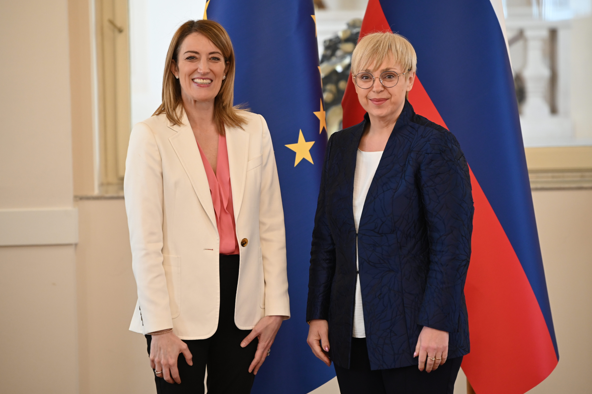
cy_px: 193
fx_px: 2859
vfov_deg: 7.9
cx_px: 294
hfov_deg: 11.8
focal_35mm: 174
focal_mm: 170
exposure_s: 1/160
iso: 2000
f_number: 4
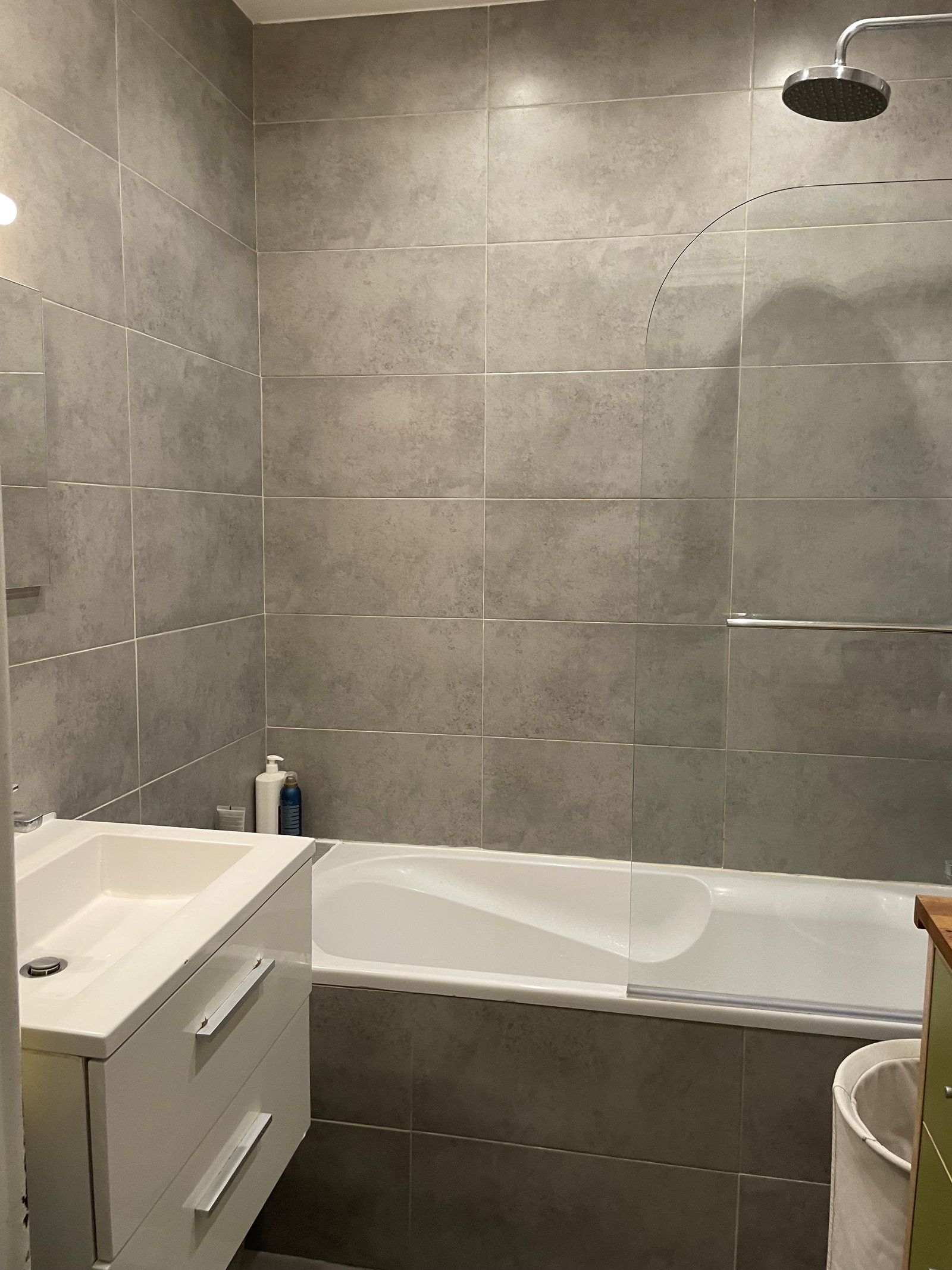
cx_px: 476
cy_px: 635
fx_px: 953
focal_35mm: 26
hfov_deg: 53.1
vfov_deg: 67.3
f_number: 1.6
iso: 160
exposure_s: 1/50
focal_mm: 4.2
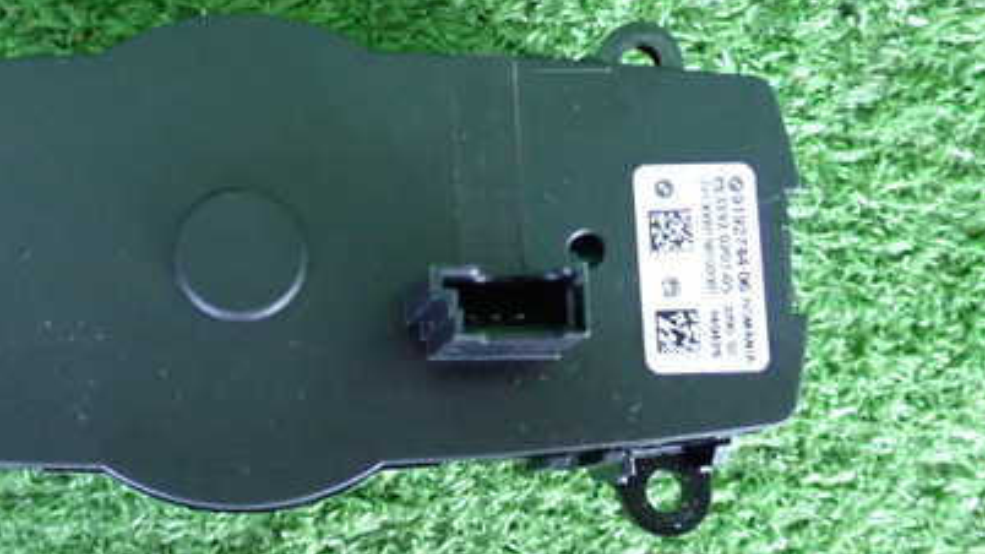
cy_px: 324
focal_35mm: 52
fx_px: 1358
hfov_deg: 38.9
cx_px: 260
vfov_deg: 23.0
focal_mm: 5.79
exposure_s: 1/30
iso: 1000
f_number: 2.4
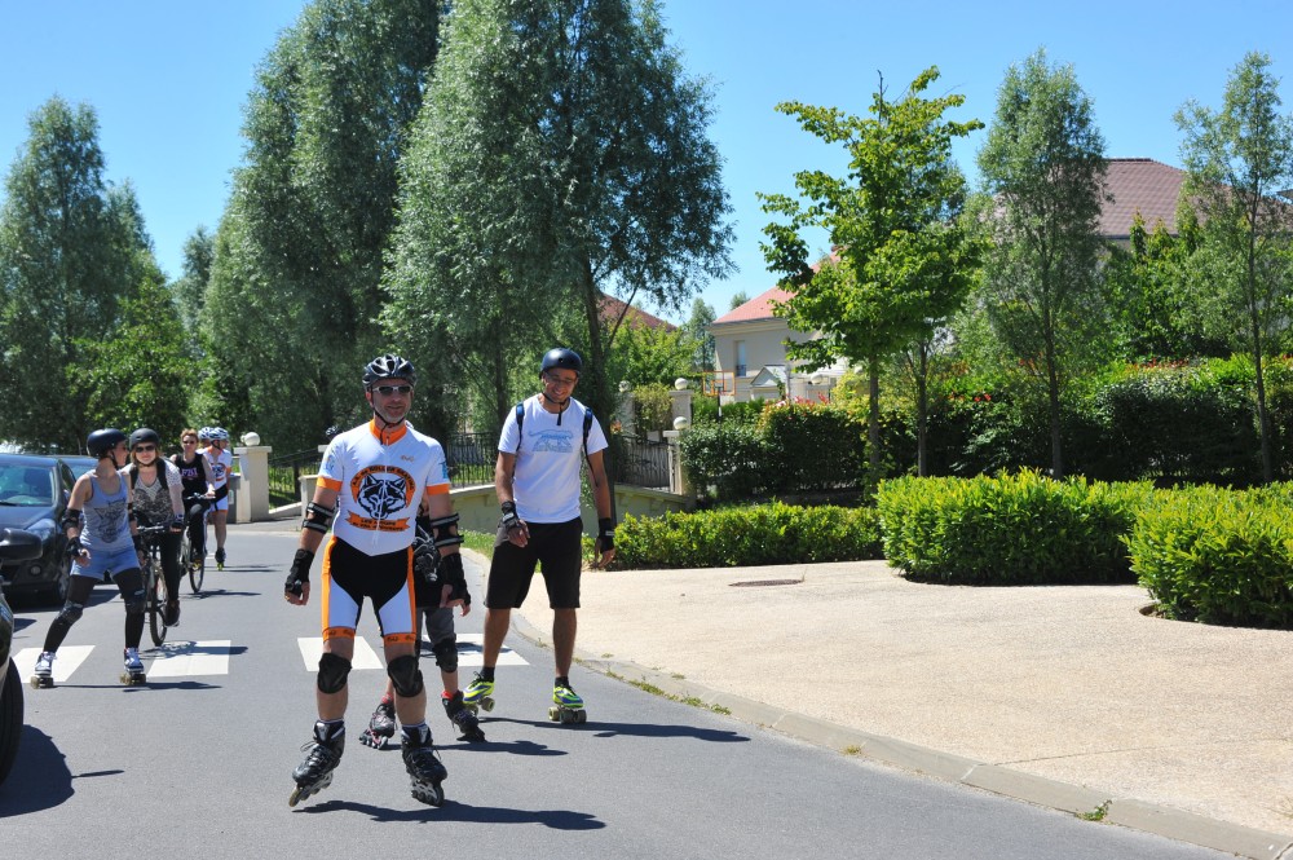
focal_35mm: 68
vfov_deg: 20.0
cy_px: 430
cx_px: 646
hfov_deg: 29.7
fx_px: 2440
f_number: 11
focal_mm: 68
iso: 400
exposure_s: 1/500
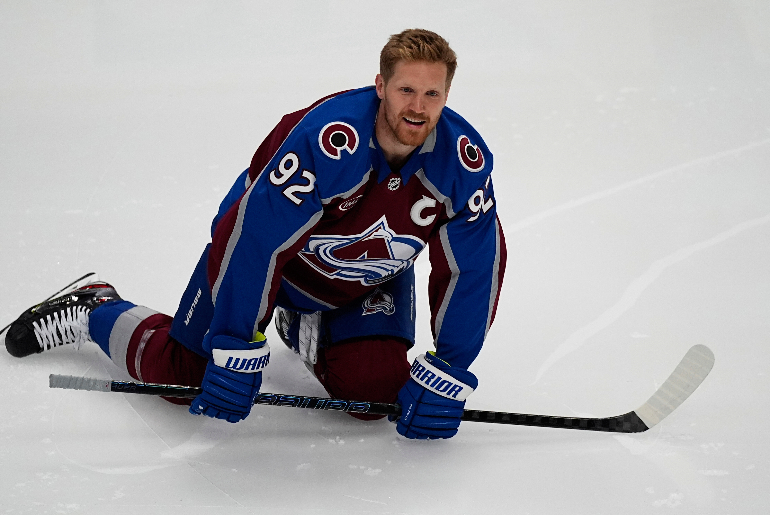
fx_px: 19267
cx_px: 385
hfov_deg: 2.3
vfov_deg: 1.5
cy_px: 258
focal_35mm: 900
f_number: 4
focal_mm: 600
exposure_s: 1/2000
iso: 2500
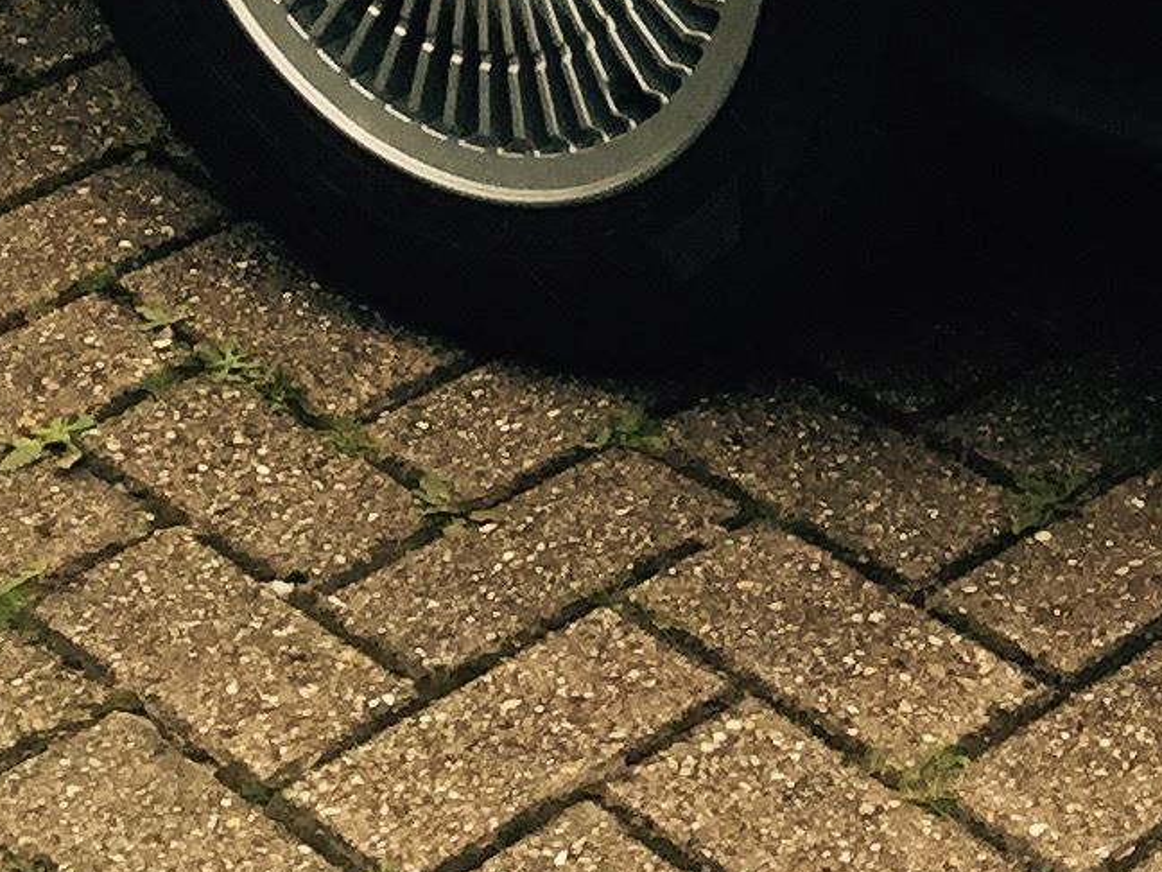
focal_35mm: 146
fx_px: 4901
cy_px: -1215
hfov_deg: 13.5
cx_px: 775
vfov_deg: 9.1
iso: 50
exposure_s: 1/120
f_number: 2.2
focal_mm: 4.15
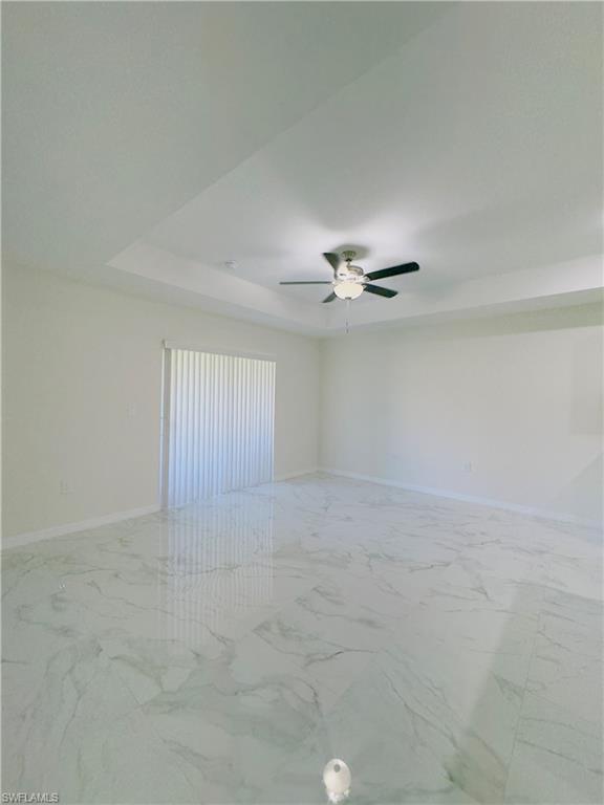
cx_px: 302
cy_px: 402
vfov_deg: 102.1
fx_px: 326
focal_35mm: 14
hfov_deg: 85.7
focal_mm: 2.22
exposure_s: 1/120
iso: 160
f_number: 2.2
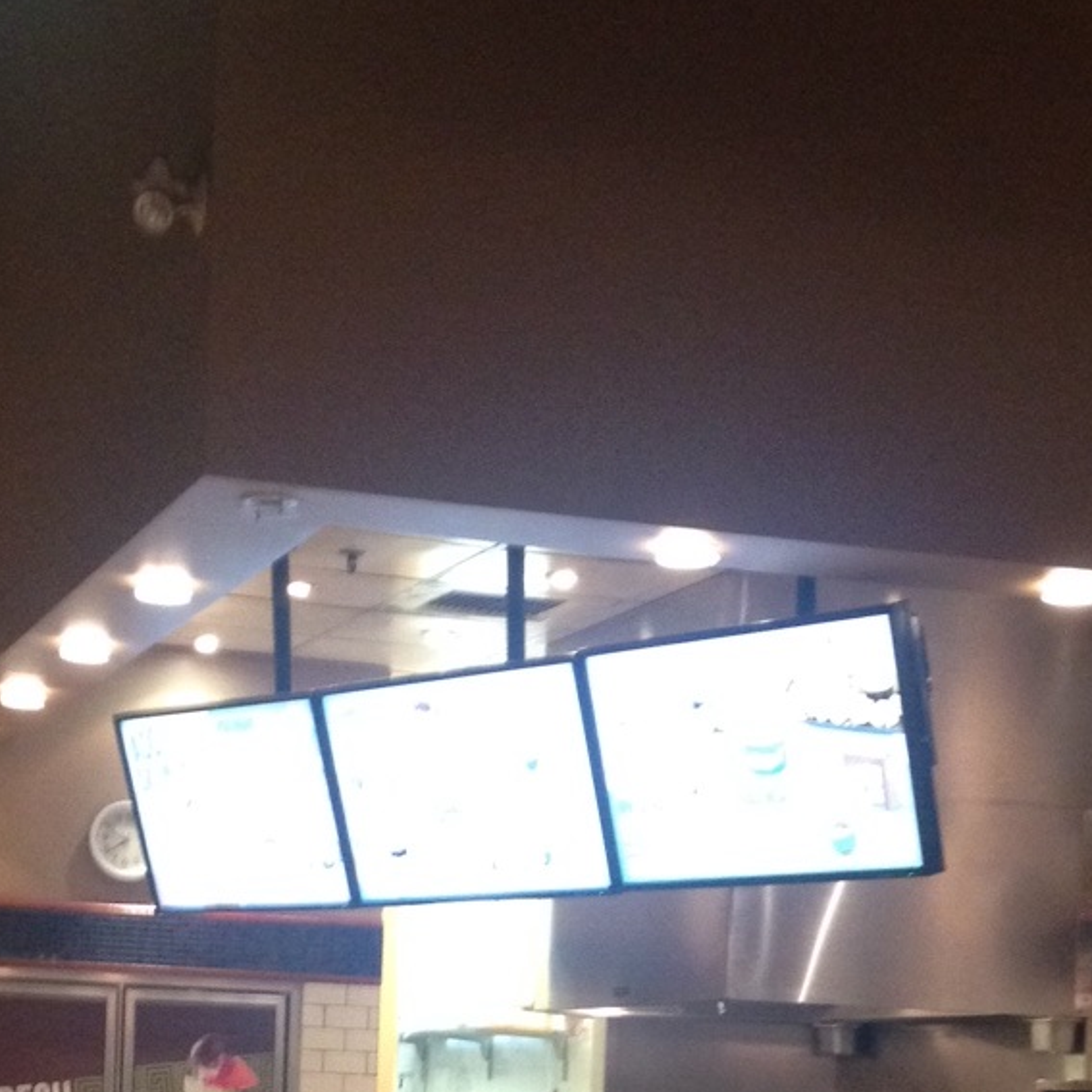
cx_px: 593
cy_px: 1213
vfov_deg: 18.7
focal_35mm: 89
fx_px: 3176
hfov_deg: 19.5
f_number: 2.4
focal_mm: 4.28
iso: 250
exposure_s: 1/20
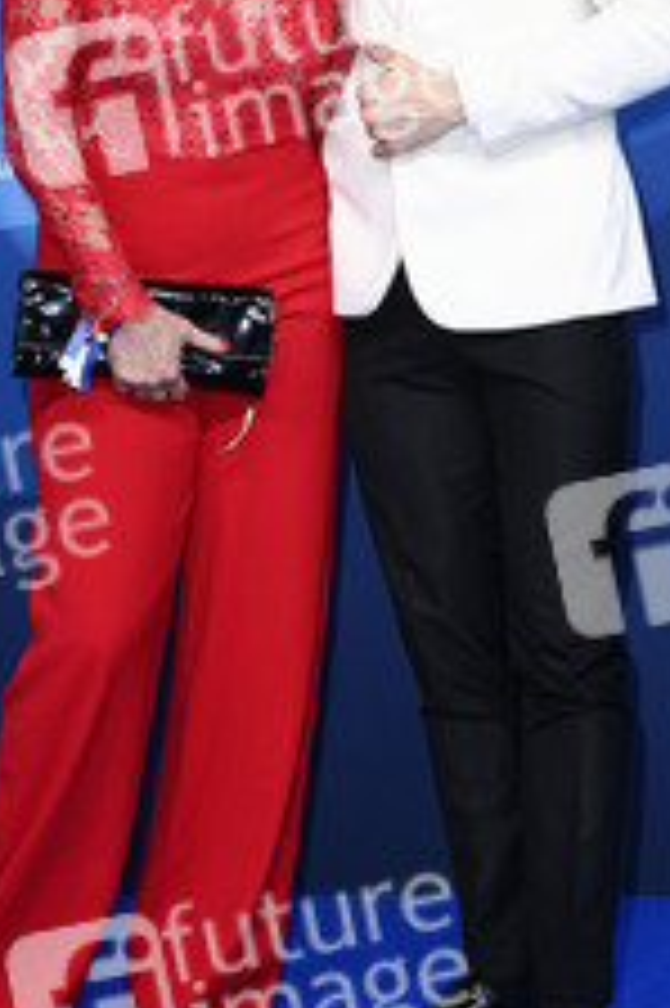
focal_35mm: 116
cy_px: 306
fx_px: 3243
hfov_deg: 11.8
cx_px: 369
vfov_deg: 17.6
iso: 1250
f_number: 5.6
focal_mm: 65
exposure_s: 1/250
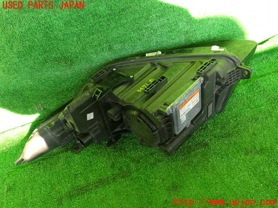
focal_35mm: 30
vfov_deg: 46.8
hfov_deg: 60.0
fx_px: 241
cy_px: 104
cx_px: 139
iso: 100
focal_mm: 5.4
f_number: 2.3
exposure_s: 1/60
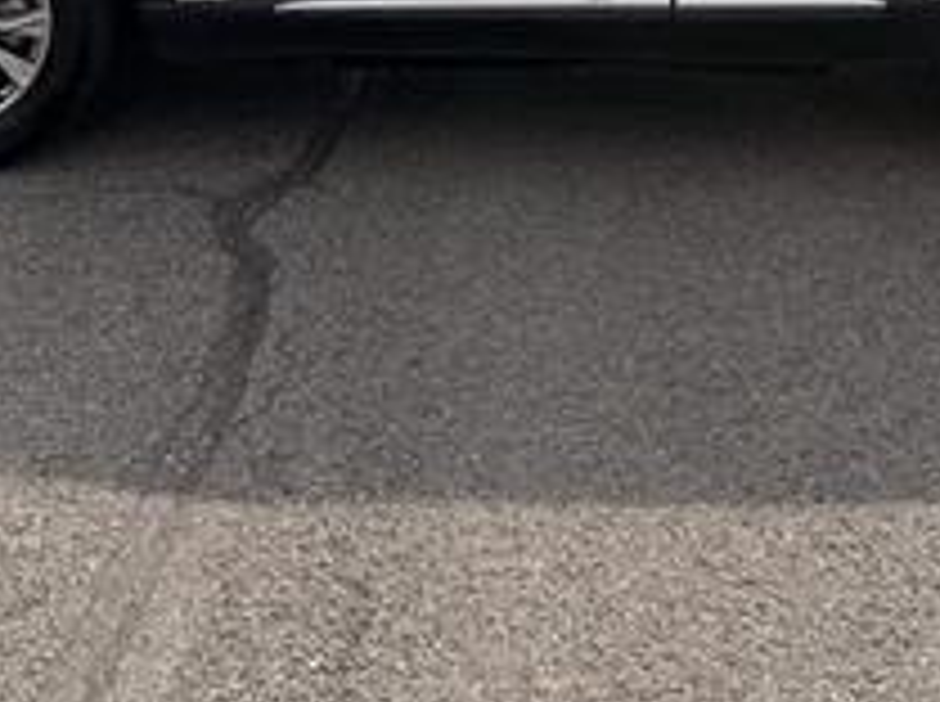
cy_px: -135
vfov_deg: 23.1
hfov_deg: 33.1
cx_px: 580
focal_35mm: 58
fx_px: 1572
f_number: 1.78
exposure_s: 1/8130
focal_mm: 6.76
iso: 80
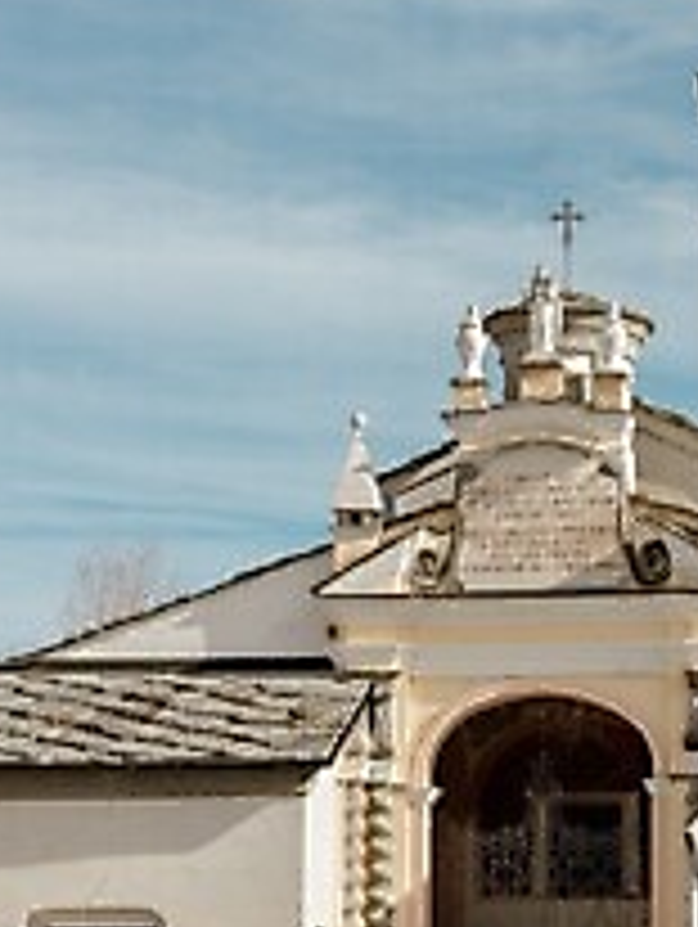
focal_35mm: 105
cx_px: 653
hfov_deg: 14.0
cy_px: 536
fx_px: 2817
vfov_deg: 18.7
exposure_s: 1/1000
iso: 200
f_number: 7.1
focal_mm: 50
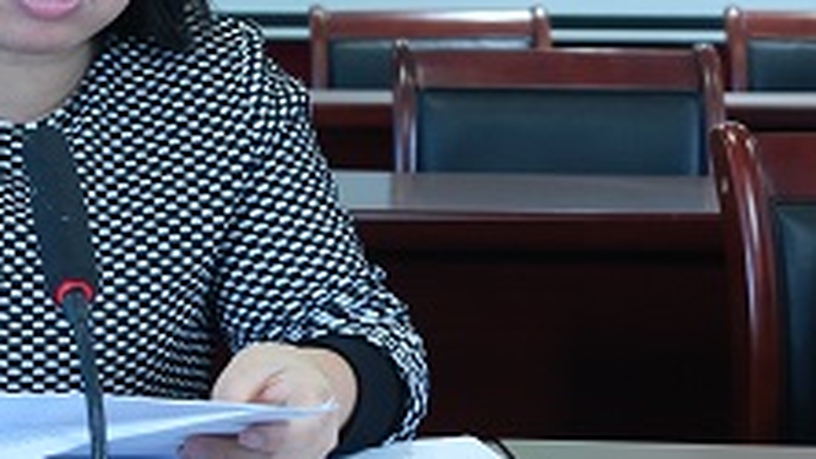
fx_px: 2143
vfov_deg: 12.1
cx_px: -18
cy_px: 7
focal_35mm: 99
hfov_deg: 20.8
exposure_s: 1/34
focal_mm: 23.3
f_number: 4
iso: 1600
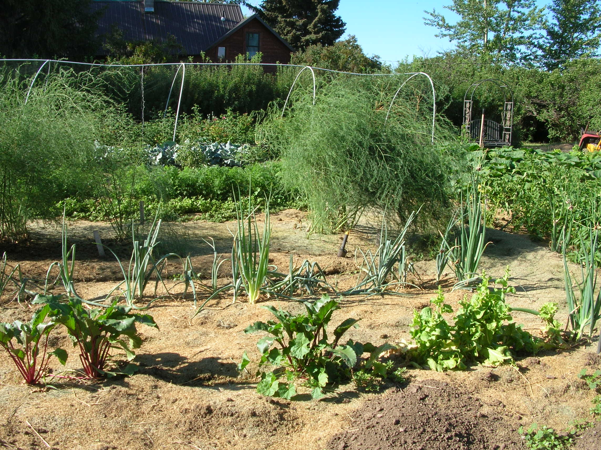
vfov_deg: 40.6
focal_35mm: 35
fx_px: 607
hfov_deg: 52.7
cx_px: 300
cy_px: 225
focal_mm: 5.8
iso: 50
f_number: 5.6
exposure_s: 1/133
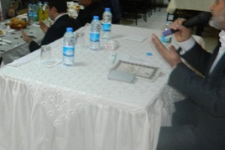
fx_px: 388
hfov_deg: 30.1
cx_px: -1
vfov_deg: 21.6
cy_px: 25
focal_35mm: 62
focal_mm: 4.5
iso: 200
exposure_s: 1/30
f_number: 3.1
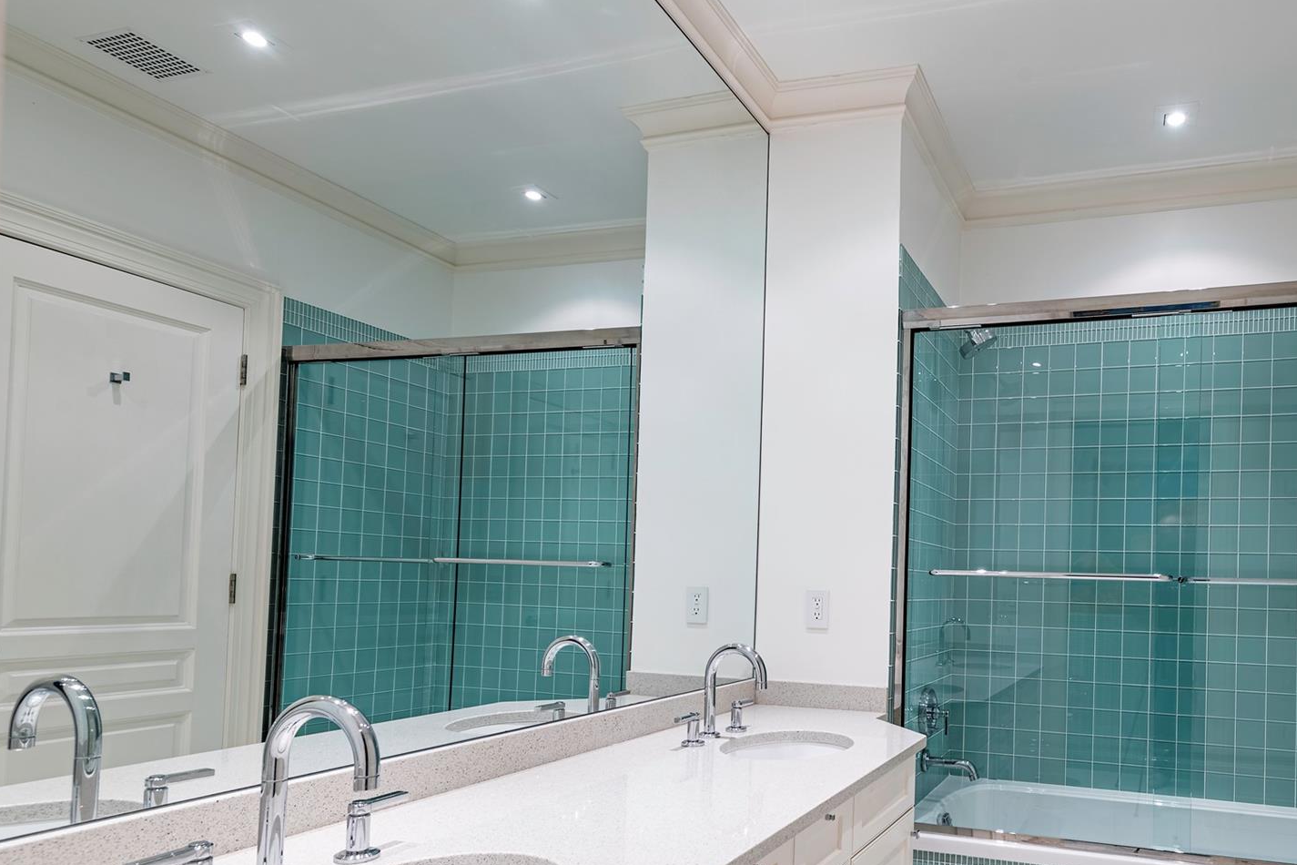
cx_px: 913
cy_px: 574
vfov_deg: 54.1
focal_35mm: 23
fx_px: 829
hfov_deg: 72.6
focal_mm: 16
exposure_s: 1/8
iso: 200
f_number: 9
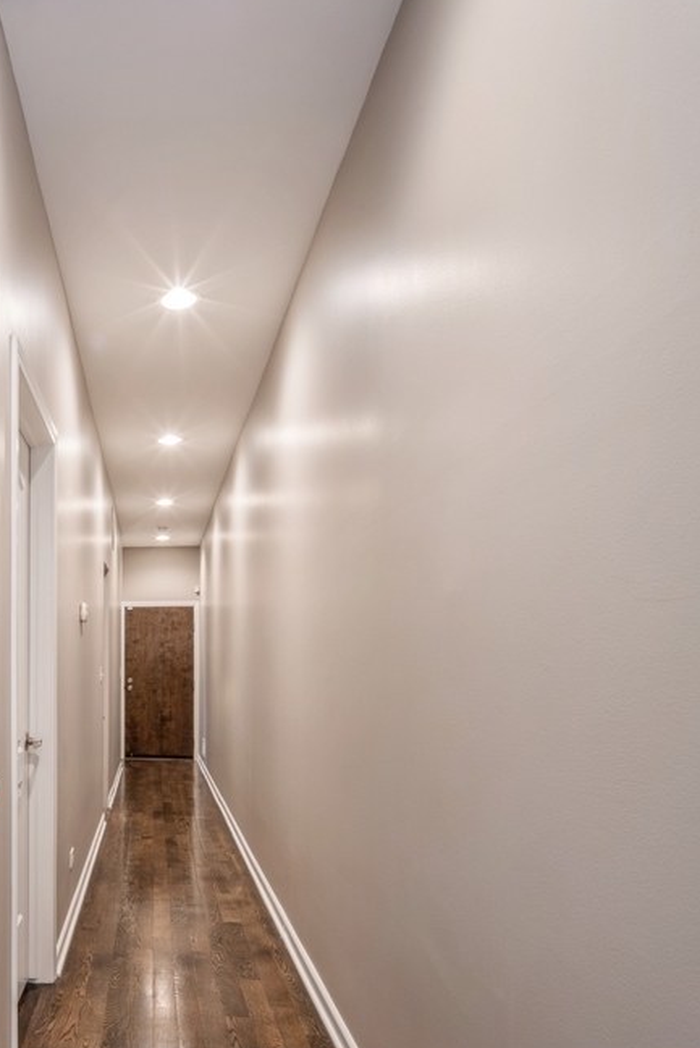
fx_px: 728
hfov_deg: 50.7
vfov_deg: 70.0
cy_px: 671
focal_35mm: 25
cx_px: 250
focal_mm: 15
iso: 100
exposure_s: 15
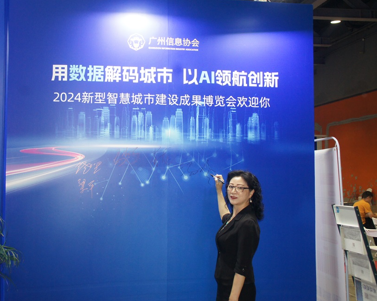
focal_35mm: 45
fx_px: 502
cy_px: 153
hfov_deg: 40.9
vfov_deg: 33.4
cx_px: 147
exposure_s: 1/80
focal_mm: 26
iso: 800
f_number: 6.3
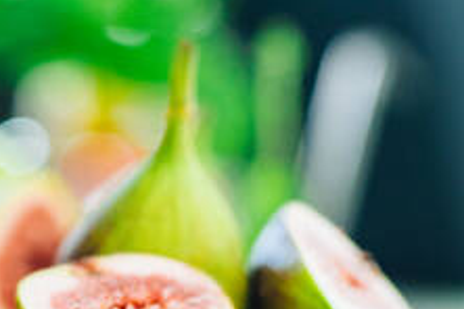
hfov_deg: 10.9
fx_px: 2320
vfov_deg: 7.6
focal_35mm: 180
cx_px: -284
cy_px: 19
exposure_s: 1/100
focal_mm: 50
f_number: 2
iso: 500
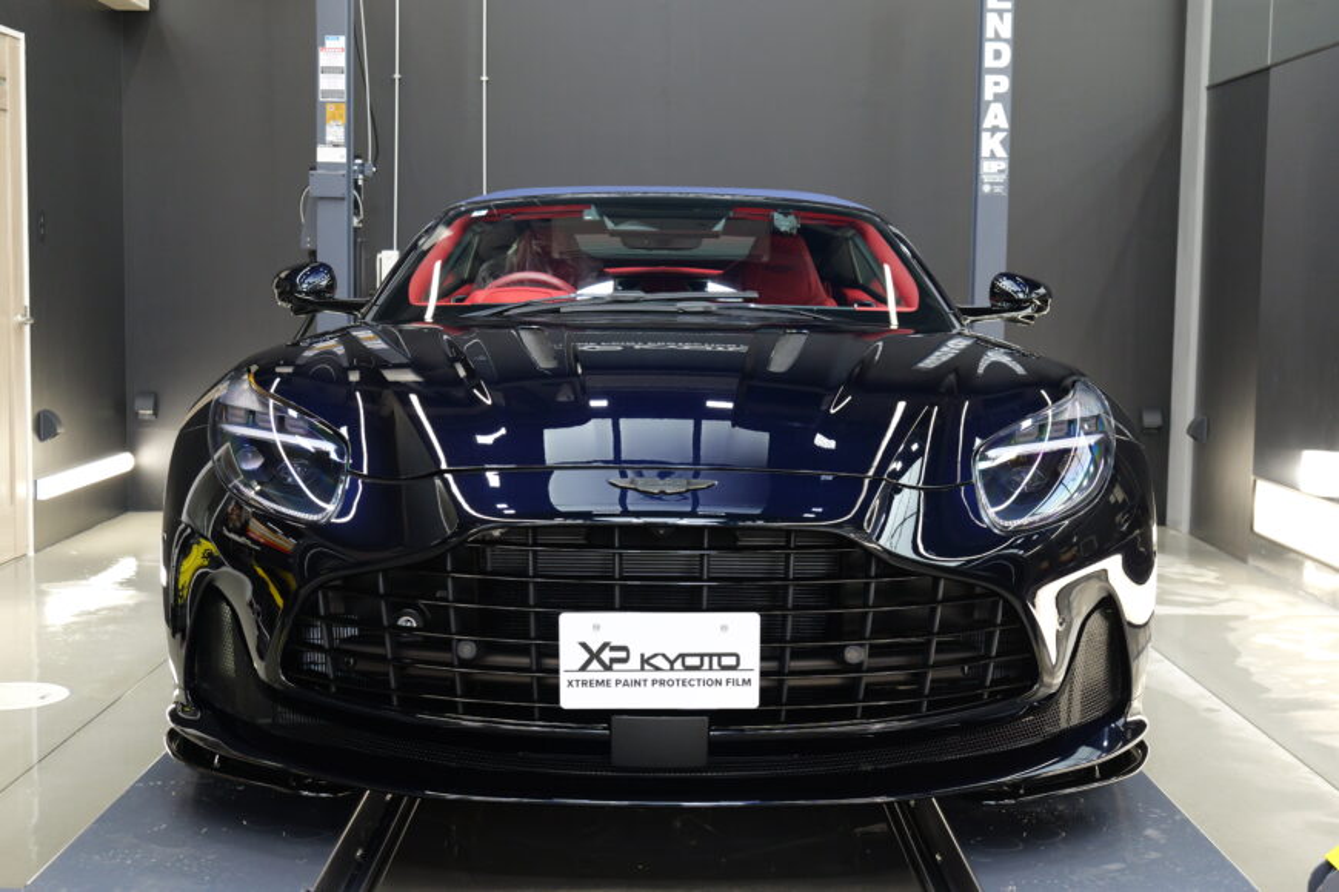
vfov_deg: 27.0
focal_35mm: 50
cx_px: 670
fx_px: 1860
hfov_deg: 39.6
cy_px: 446
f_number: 6.3
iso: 2500
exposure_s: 1/50
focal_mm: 50
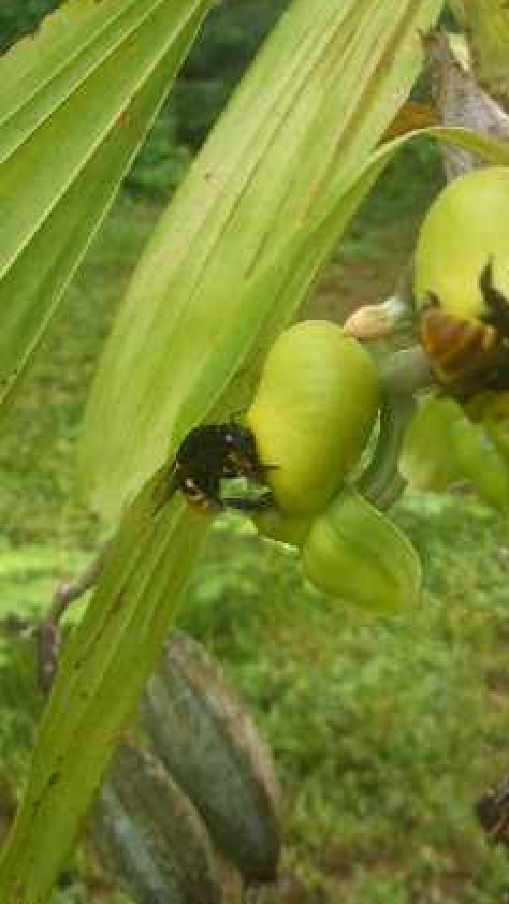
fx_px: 1391
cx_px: 447
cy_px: 404
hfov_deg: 20.4
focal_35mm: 58
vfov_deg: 36.0
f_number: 2.6
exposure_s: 1/60
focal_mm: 5.8
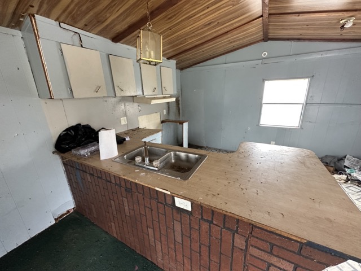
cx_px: 180
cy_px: 136
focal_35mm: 14
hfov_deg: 102.1
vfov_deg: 85.7
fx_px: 146
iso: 400
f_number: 2.2
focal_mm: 2.22
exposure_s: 1/79
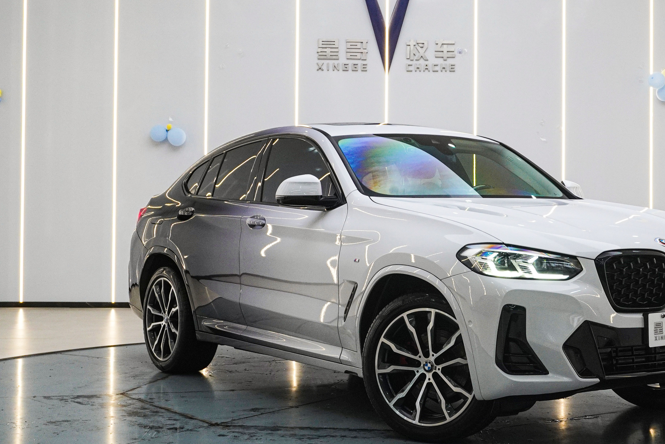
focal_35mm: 63
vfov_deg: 21.6
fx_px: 1164
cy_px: 185
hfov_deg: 31.6
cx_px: 459
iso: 800
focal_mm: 26
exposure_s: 1/80
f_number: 6.3
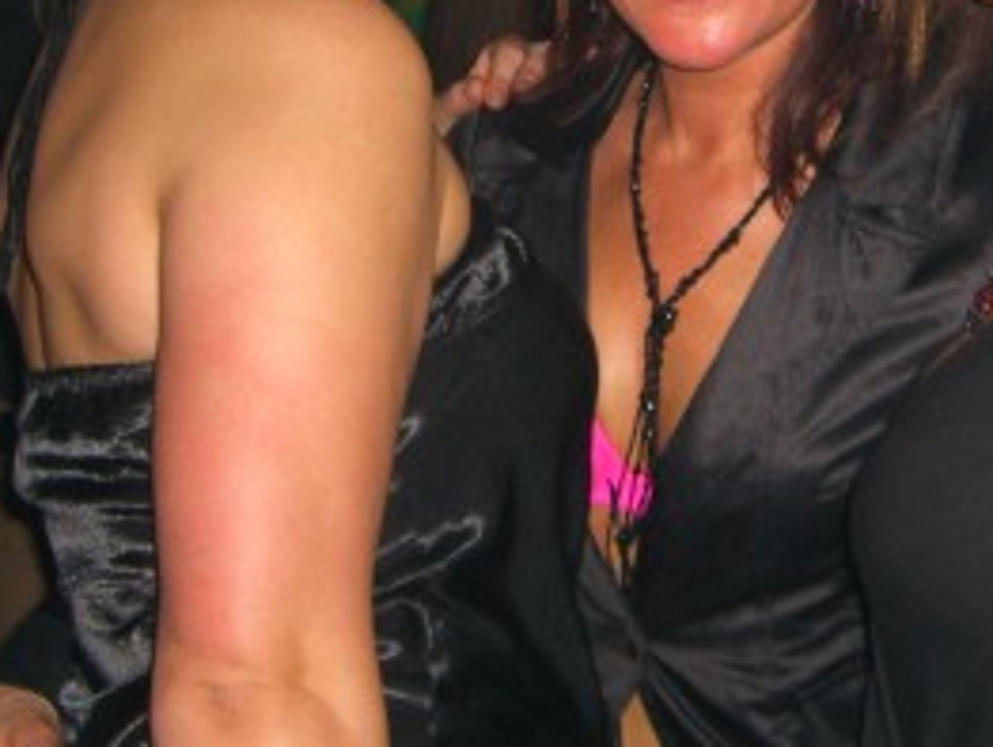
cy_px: 83
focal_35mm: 87
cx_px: 739
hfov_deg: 22.3
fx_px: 2498
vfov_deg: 16.8
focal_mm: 7.9
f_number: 2.8
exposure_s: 1/60
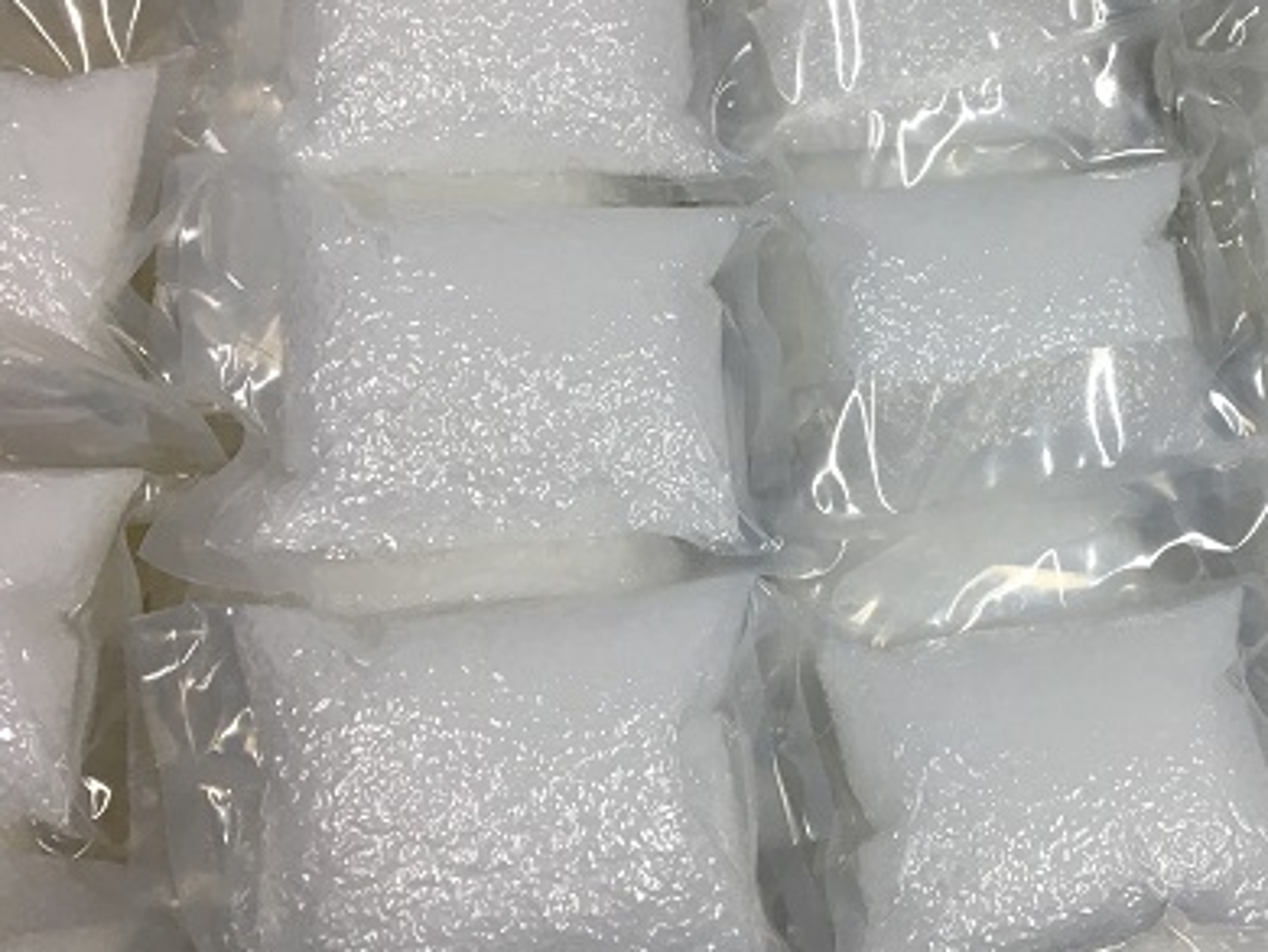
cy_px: 419
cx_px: 977
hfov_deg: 40.6
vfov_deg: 32.2
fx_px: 1649
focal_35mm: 45
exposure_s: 1/33
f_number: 2.2
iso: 25
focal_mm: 4.15
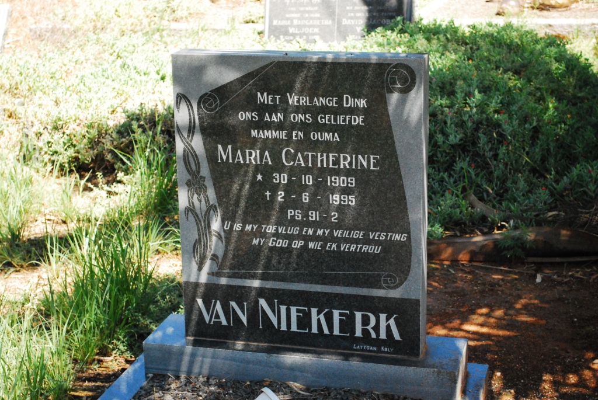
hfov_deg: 30.5
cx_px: 299
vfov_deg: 20.7
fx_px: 1097
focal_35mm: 66
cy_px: 200
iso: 1600
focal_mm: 44
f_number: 5.3
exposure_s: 1/1250
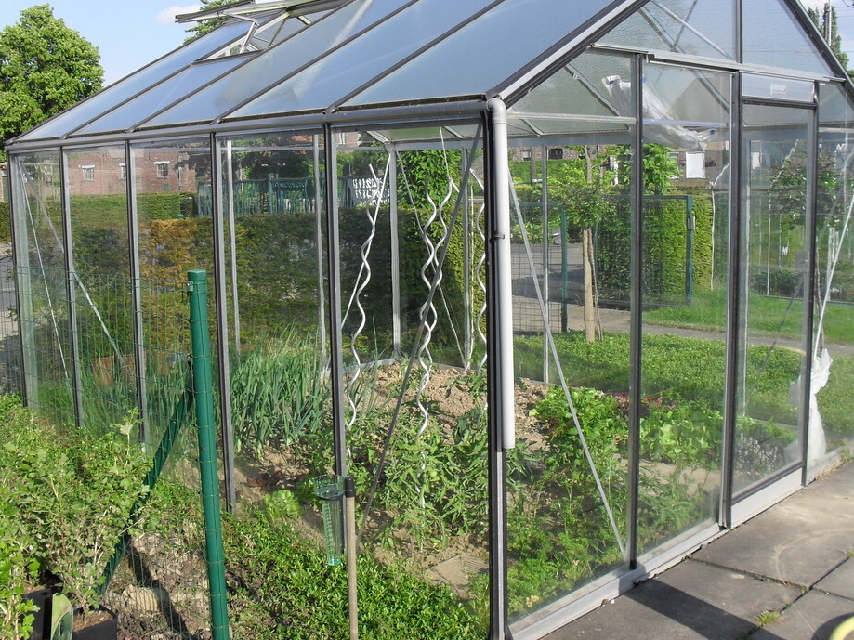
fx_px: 962
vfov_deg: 36.8
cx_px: 429
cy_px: 294
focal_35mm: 39
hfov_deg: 47.9
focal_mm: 6.3
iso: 80
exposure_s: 1/90
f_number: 8.4
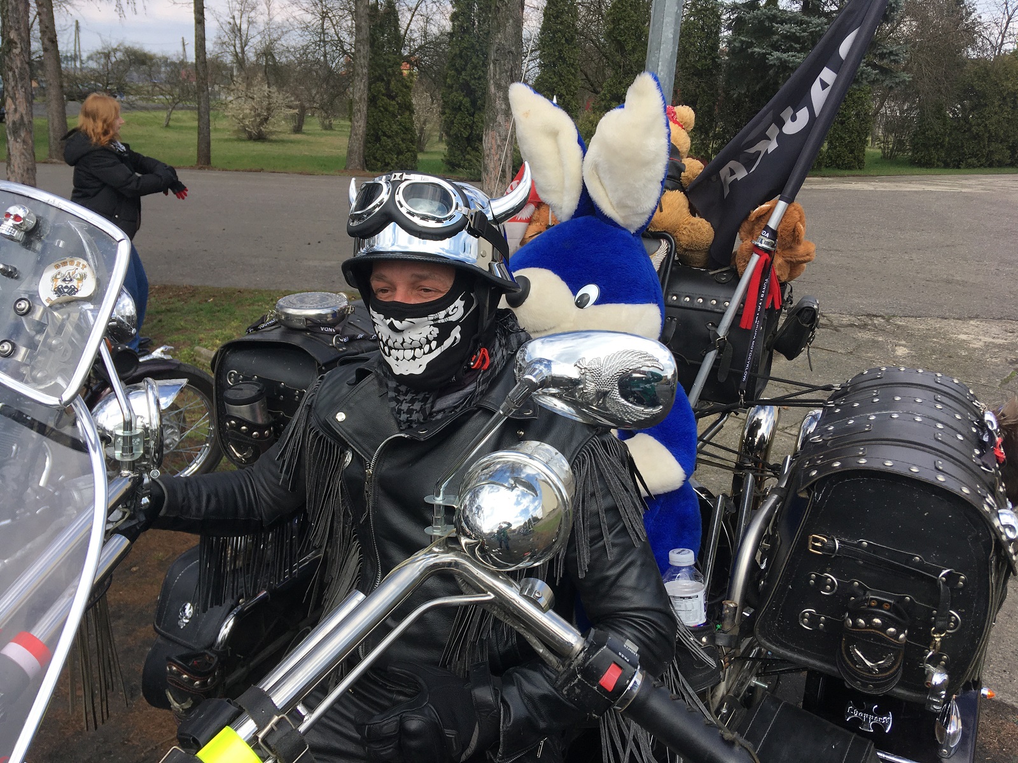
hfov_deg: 61.7
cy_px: 382
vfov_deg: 48.2
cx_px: 509
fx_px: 853
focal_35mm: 29
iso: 25
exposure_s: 1/938
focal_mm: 4.15
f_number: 2.2
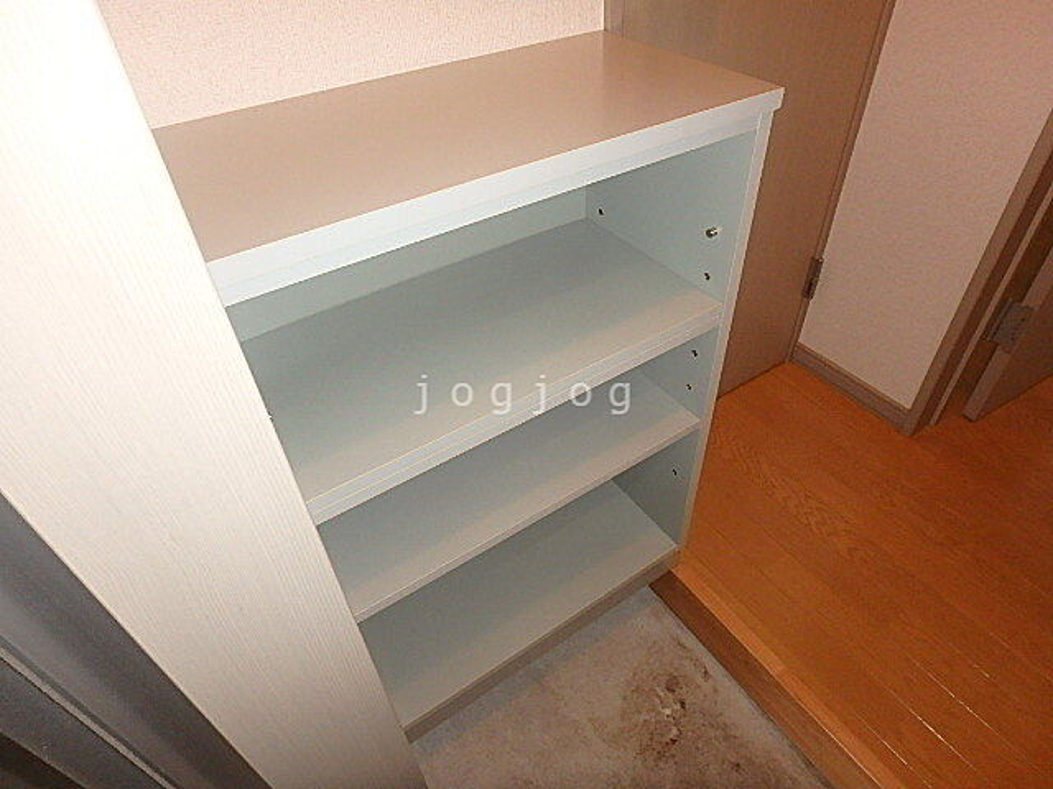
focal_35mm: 21
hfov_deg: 79.0
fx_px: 639
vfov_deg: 63.4
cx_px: 526
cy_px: 394
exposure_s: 1/30
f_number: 3.5
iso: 400
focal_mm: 3.7
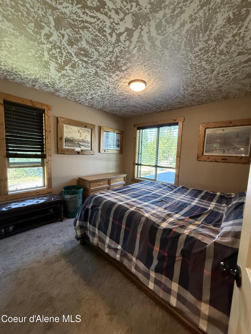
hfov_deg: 85.7
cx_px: 126
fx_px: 135
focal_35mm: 14
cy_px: 167
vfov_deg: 102.1
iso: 400
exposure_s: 1/120
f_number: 2.2
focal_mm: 2.22
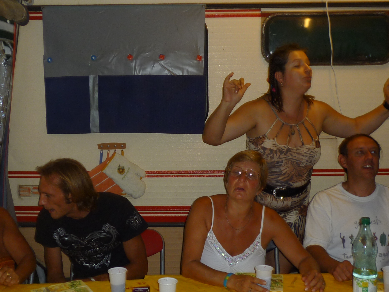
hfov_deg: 38.2
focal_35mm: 50
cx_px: 194
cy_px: 146
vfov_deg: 29.1
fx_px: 562
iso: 80
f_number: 2.8
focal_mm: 4.5
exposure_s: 1/30
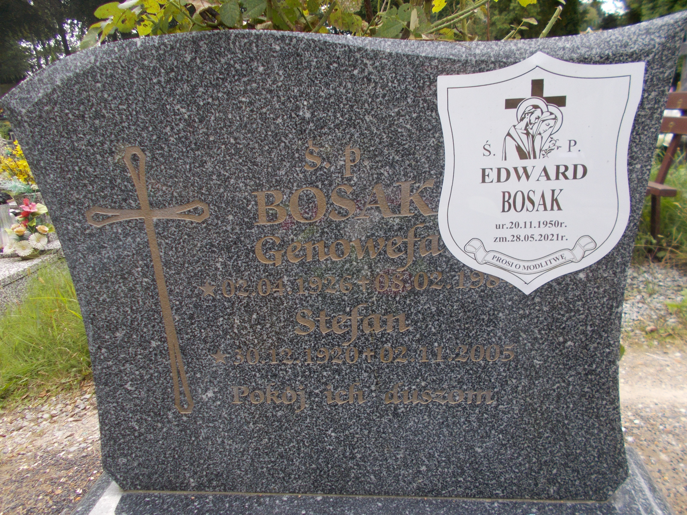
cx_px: 344
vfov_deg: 53.1
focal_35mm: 26
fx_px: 516
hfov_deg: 67.3
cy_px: 258
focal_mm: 4.6
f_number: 3.2
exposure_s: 1/125
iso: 80
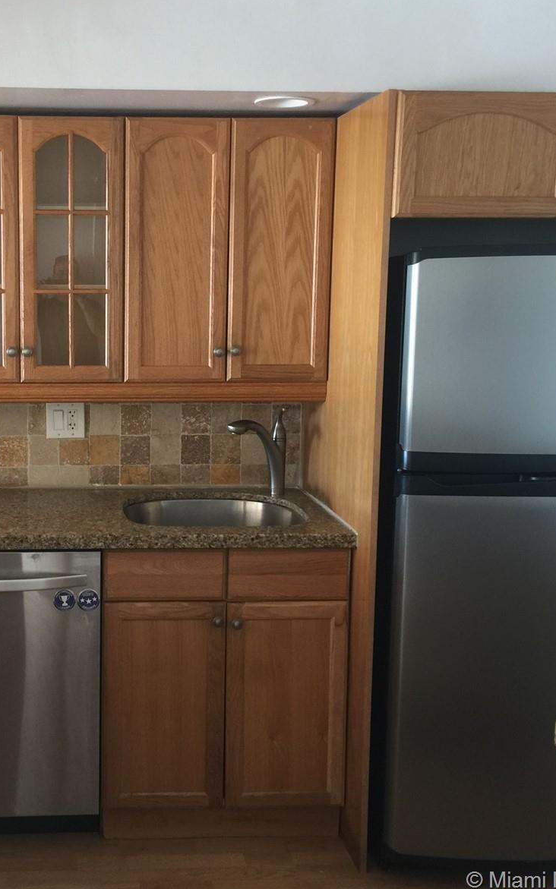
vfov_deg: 47.2
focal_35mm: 42
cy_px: 440
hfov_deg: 29.8
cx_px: 106
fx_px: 1018
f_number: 2.2
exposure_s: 1/15
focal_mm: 4.15
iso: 64
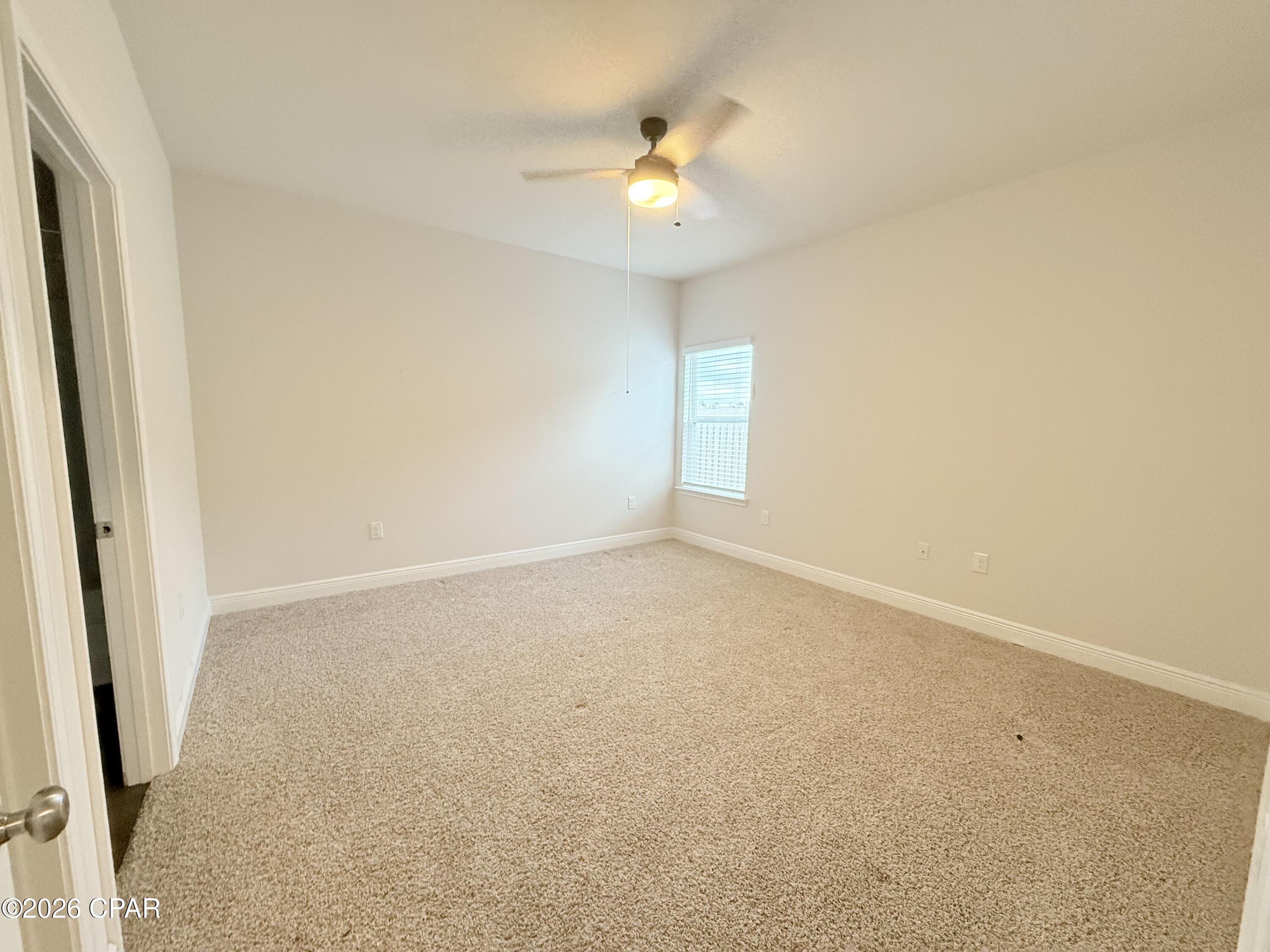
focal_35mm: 14
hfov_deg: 102.1
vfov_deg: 85.7
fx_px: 514
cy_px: 476
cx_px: 635
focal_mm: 2.22
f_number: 2.2
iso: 400
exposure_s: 1/120
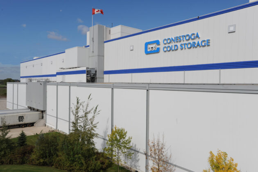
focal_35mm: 30
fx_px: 215
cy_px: 86
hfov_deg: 62.0
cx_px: 129
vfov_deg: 43.5
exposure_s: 1/500
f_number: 13
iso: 200
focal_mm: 30
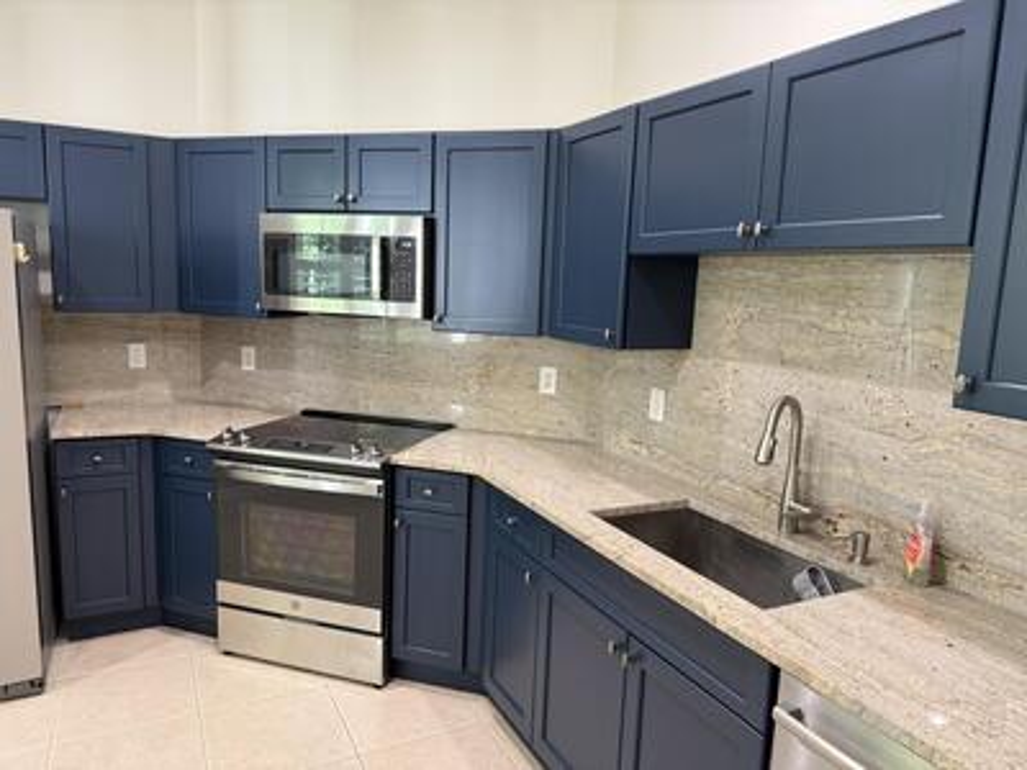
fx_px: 712
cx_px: 514
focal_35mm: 24
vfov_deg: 56.8
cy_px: 385
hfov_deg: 71.6
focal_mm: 6.76
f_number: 1.78
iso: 200
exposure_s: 1/60
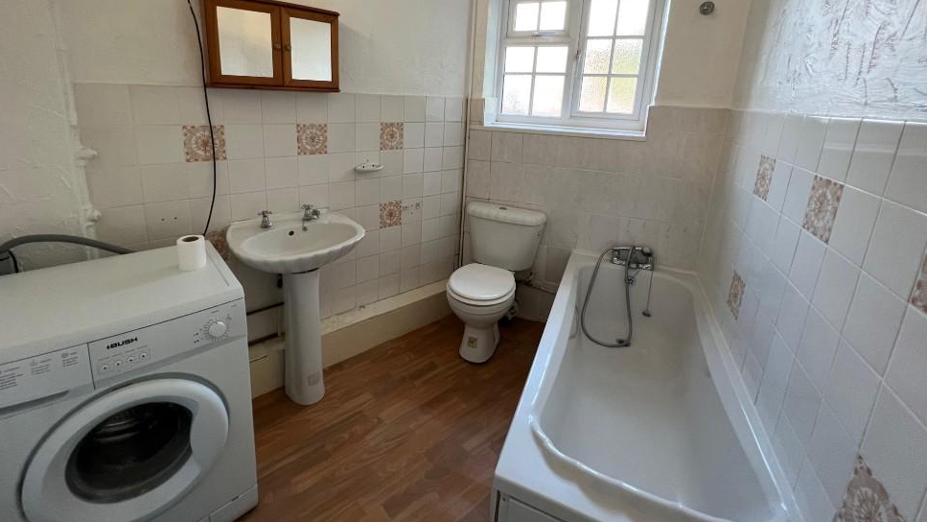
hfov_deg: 102.9
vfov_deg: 69.1
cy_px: 186
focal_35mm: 15
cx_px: 439
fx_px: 369
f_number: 1.8
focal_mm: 1.57
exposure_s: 1/50
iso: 160
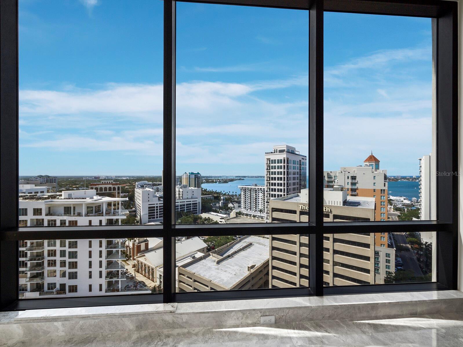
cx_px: 232
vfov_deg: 85.7
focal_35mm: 14
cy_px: 174
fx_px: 187
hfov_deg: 102.0
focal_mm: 7
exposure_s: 1/60
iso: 400
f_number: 11
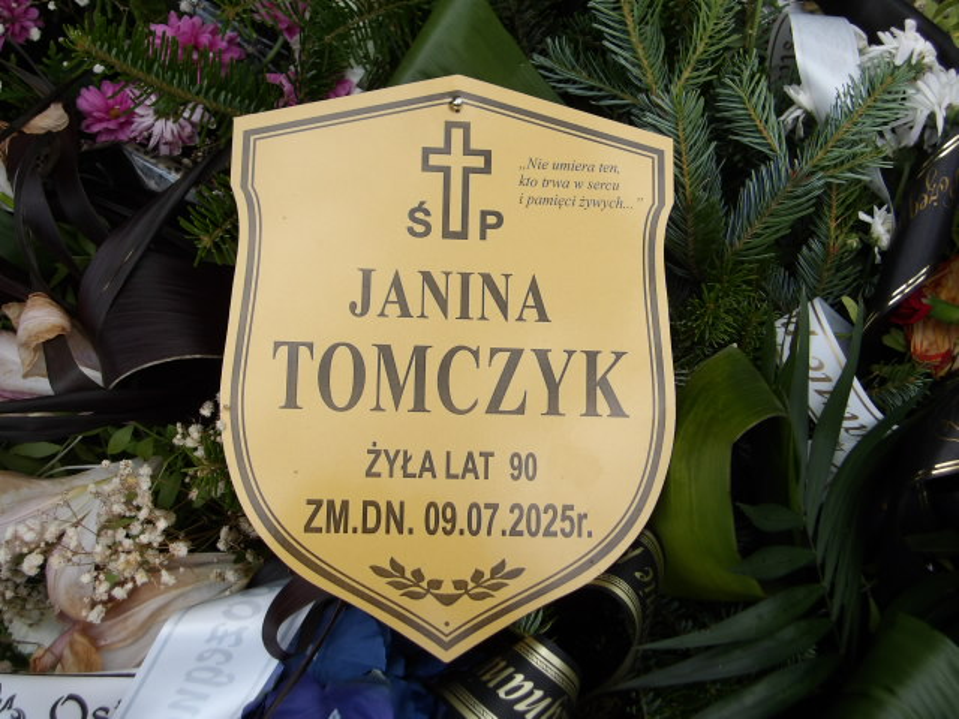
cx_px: 480
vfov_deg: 34.3
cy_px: 360
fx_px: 1164
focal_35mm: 42
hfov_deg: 44.8
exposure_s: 1/521
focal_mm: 7.6
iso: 100
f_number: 3.7
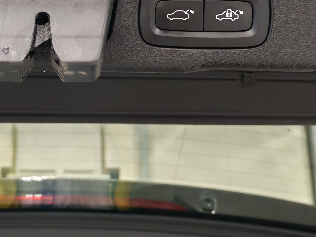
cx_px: 45
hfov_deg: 25.7
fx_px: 675
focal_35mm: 74
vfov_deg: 19.4
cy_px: 11
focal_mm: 6.12
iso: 1506
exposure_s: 1/100
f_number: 1.9
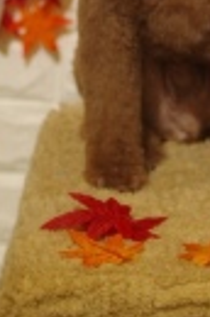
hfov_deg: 5.4
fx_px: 2225
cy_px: -161
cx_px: 208
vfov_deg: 8.0
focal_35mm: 253
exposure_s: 1/200
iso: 500
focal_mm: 55
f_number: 3.5
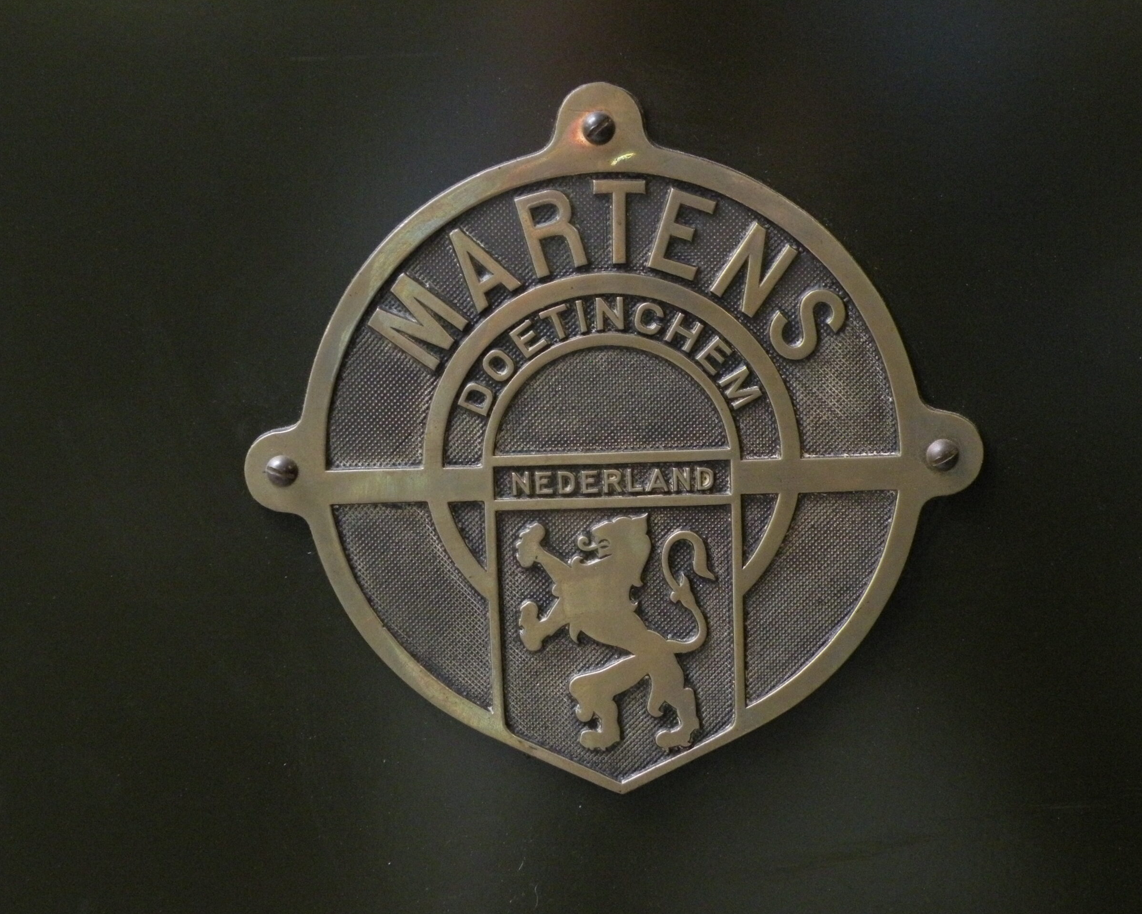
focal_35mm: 44
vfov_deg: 34.2
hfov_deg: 42.0
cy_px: 457
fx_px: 1487
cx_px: 611
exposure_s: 1/29
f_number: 3.2
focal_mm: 7.4
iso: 400
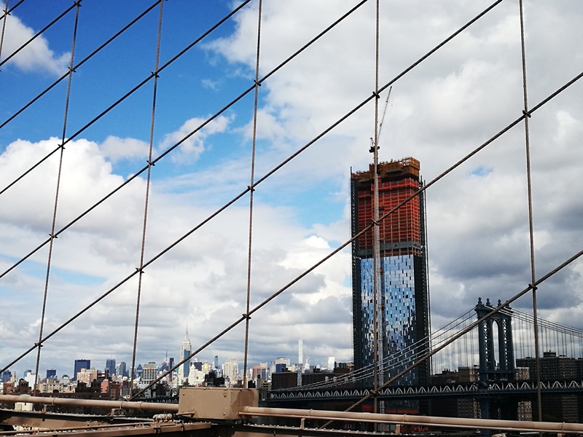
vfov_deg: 30.3
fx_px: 808
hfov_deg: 39.7
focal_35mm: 48
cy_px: 218
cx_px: 292
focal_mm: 4.5
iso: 50
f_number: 2.2
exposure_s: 1/1372
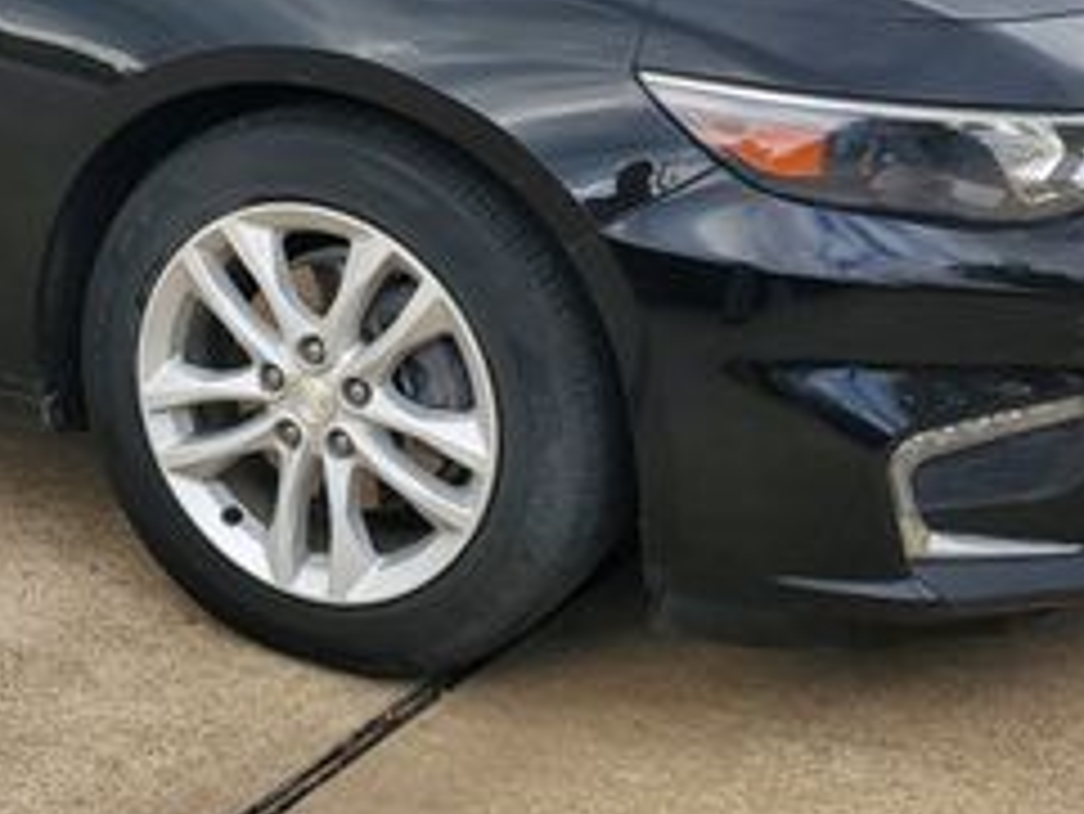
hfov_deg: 26.7
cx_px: 22
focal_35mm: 69
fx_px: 2162
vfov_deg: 20.9
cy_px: 72
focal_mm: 4.3
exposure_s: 1/682
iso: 50
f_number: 2.4
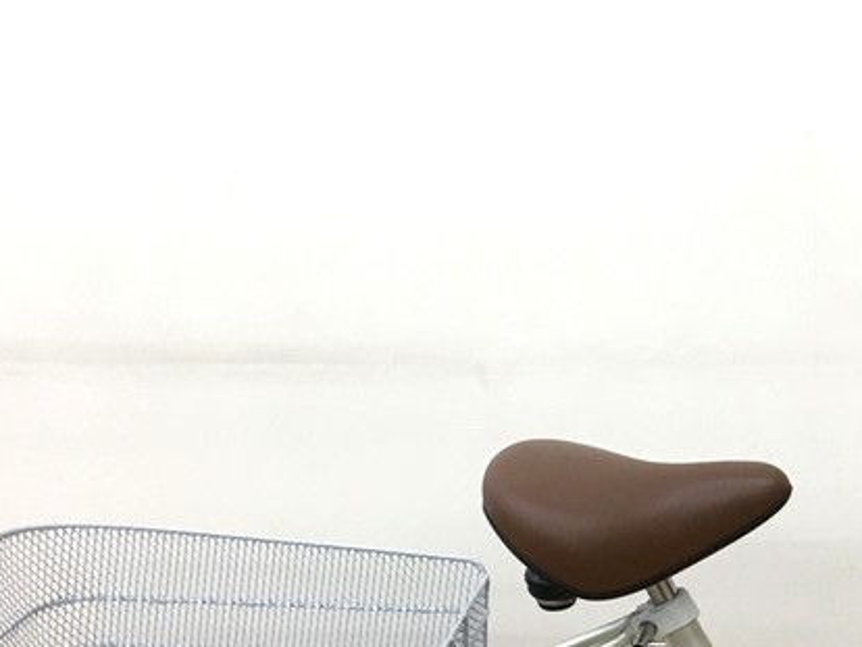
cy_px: 728
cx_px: 825
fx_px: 1744
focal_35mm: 70
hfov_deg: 26.5
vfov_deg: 20.0
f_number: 2.2
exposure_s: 1/30
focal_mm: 4.15
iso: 40
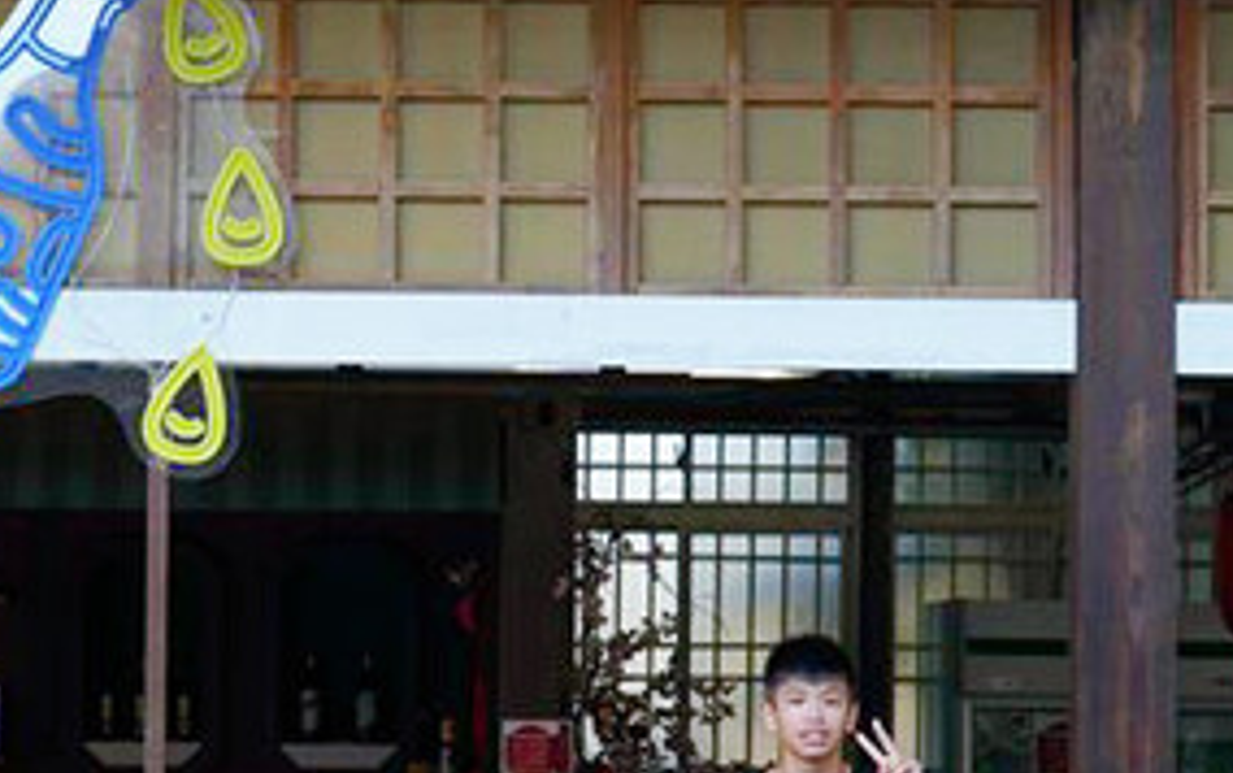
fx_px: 4607
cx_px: 321
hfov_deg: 15.2
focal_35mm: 137
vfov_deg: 9.6
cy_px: 491
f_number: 5.6
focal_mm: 45
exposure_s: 1/100
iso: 320
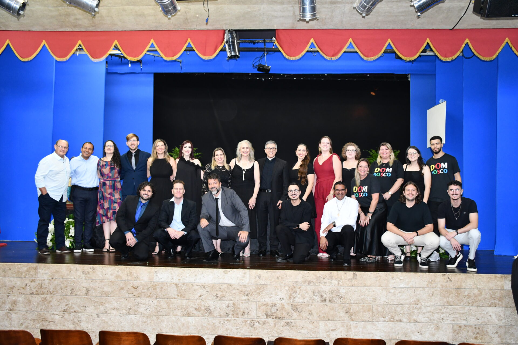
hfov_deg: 57.2
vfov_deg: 40.0
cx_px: 259
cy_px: 172
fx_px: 475
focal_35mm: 33
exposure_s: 1/60
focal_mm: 22
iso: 1800
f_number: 3.5
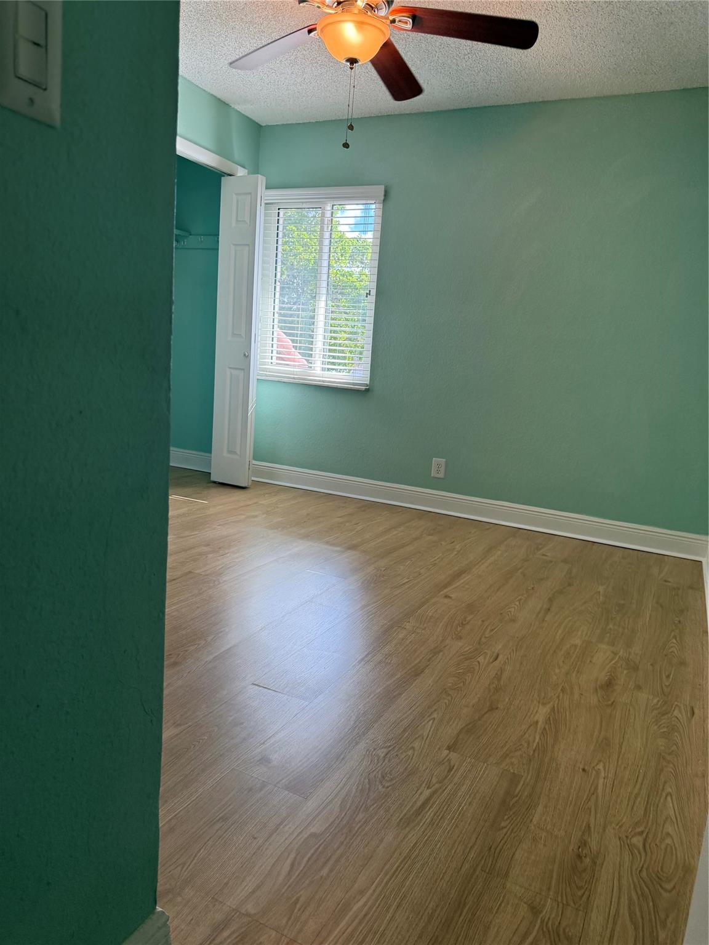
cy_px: 472
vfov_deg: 71.6
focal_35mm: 24
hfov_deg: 56.8
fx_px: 655
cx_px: 354
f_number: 1.78
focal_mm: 6.76
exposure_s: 1/236
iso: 160
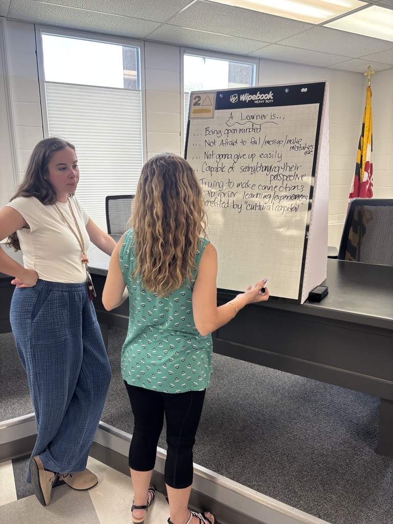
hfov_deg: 53.1
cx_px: 196
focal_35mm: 26
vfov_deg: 67.3
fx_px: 394
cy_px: 262
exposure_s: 1/120
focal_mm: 5.96
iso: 100
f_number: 1.6
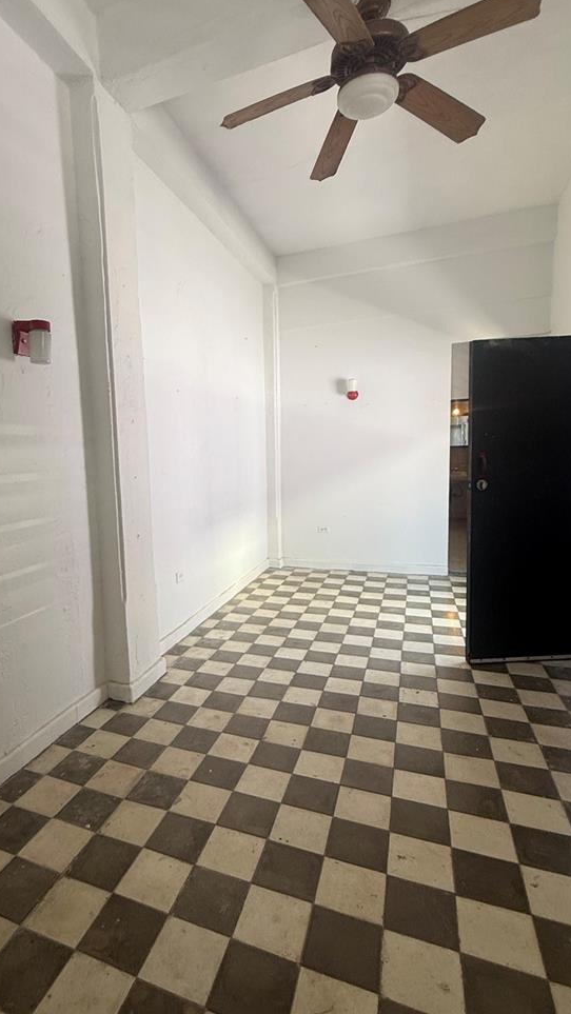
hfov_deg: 57.1
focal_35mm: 19
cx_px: 191
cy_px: 517
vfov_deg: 89.5
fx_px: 511
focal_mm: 2.22
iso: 80
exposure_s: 1/99
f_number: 2.2
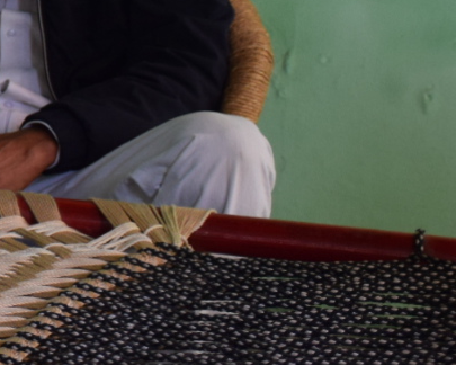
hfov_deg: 10.5
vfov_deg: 8.9
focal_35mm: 169
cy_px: -175
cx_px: -451
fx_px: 2281
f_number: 4
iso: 560
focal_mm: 30
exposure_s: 1/60
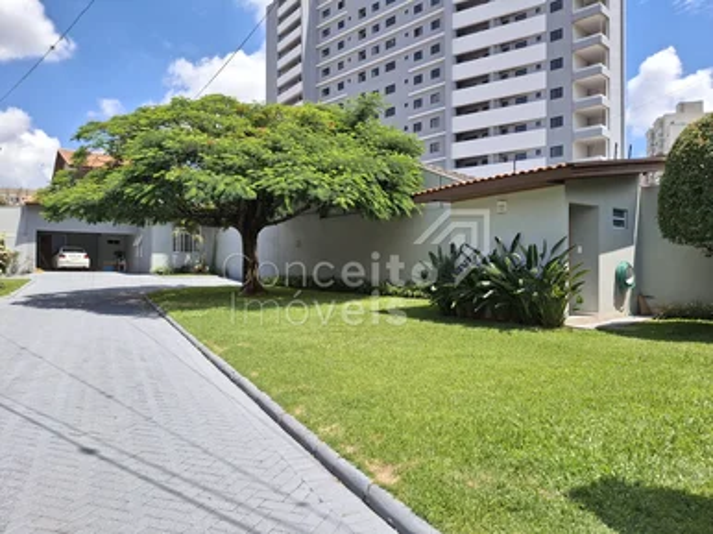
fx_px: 515
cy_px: 267
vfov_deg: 54.8
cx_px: 356
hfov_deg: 69.4
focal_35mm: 25
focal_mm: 4.69
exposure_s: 1/1862
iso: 32
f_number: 1.8
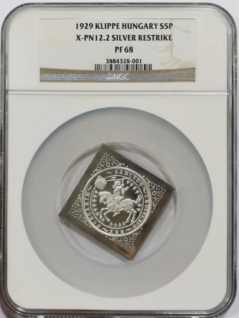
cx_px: 120
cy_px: 159
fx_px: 746
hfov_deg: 18.2
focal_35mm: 81
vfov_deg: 24.1
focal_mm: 7.48
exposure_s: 1/100
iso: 200
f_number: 16
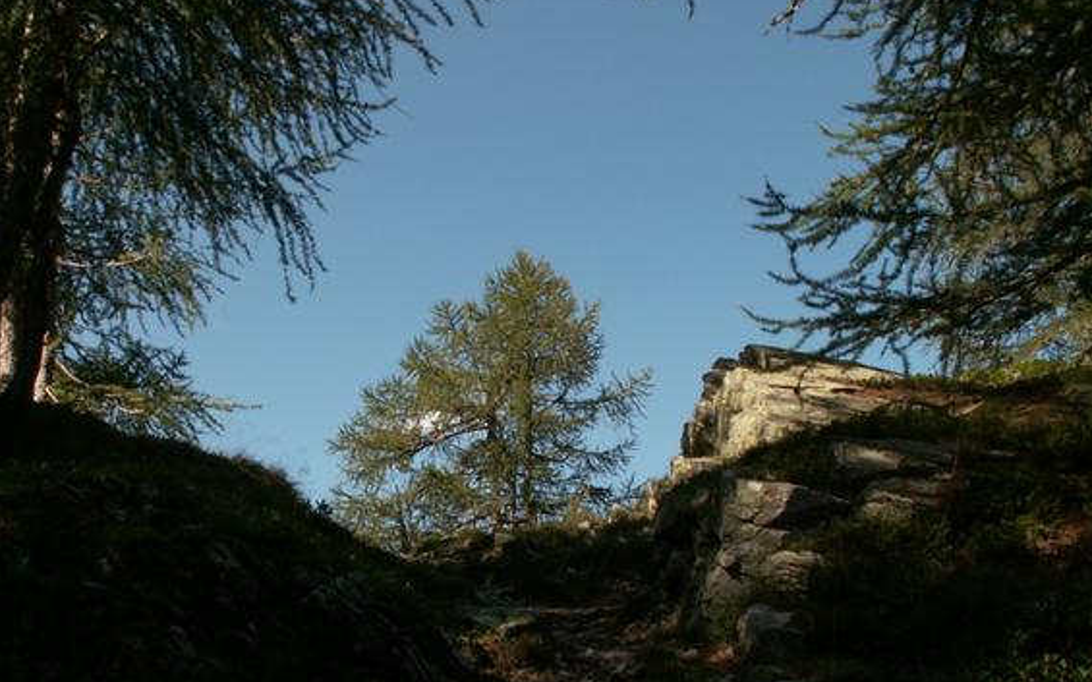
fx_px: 1250
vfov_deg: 30.3
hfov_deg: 47.1
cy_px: 456
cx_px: 477
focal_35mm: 42
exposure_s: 1/200
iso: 50
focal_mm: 5.86
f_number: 5.6
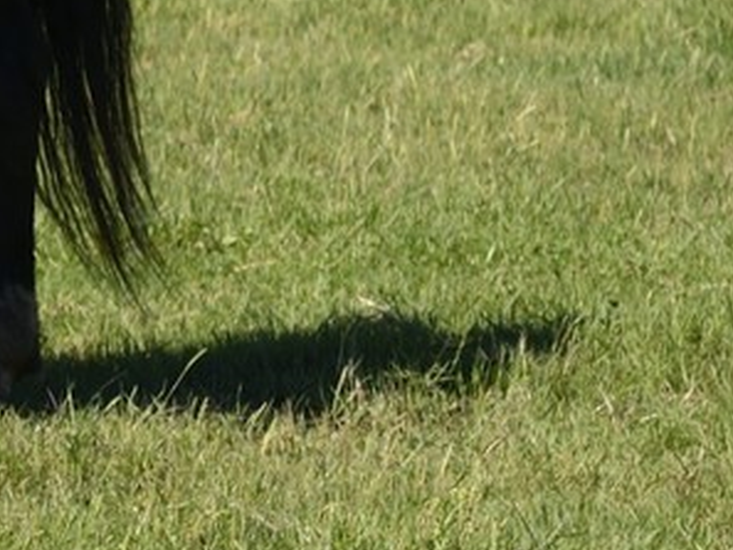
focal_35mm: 600
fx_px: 12710
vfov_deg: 2.5
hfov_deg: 3.3
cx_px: -1232
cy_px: -158
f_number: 8
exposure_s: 1/800
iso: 400
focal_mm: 116
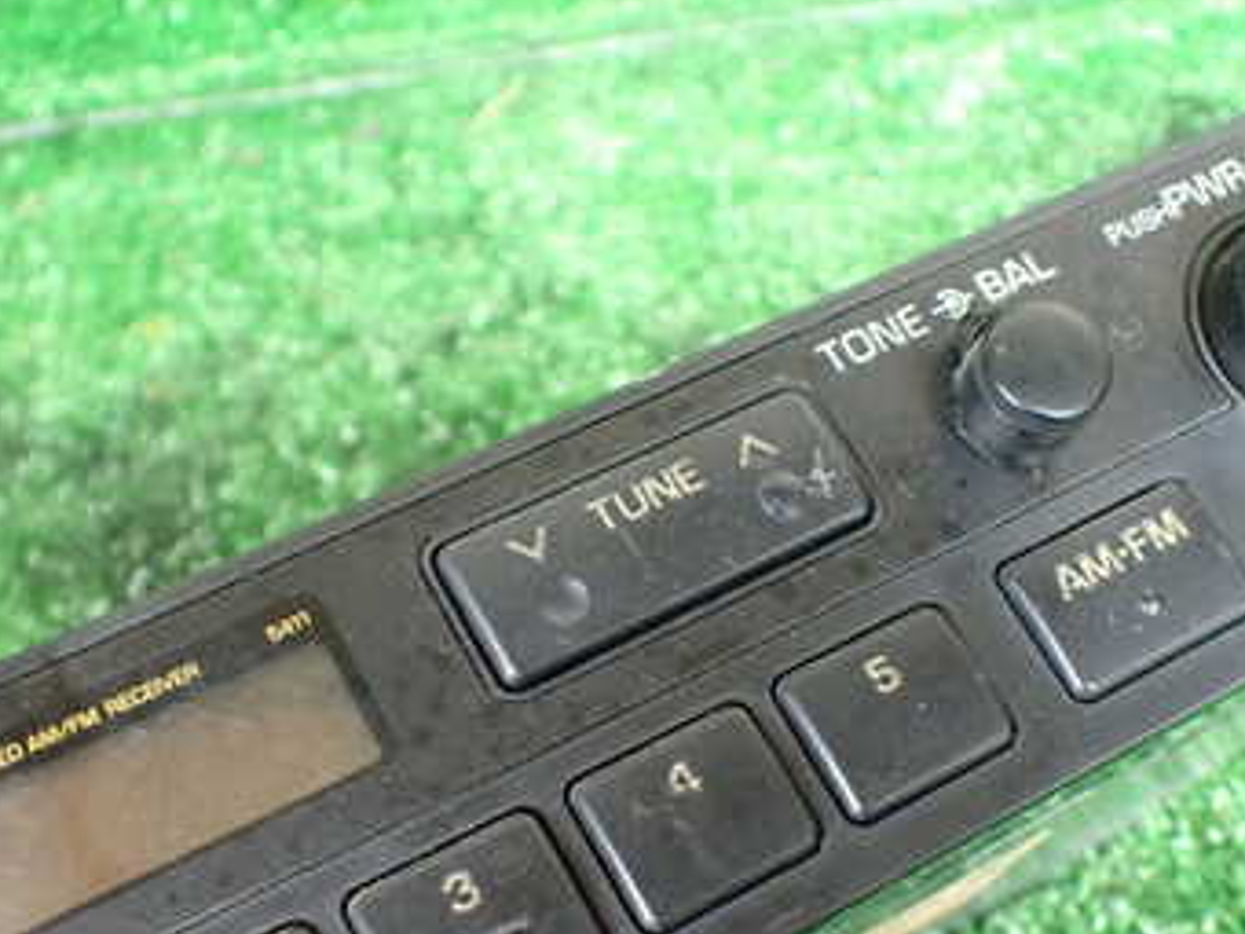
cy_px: 648
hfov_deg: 36.2
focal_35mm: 53
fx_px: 1906
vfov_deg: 27.3
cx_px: 601
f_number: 2.3
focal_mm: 5.4
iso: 500
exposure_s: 1/125
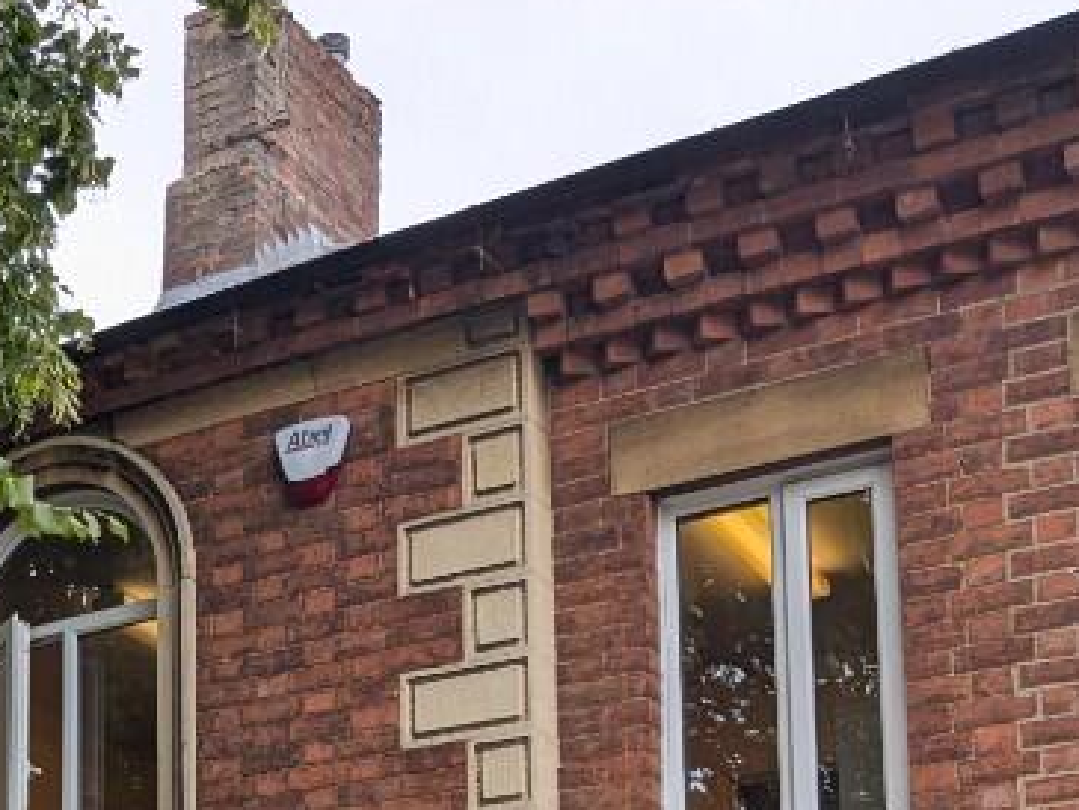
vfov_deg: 17.9
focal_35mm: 76
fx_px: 2369
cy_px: 1101
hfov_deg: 23.9
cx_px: -136
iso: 40
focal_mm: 4.38
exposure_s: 1/668
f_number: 1.73
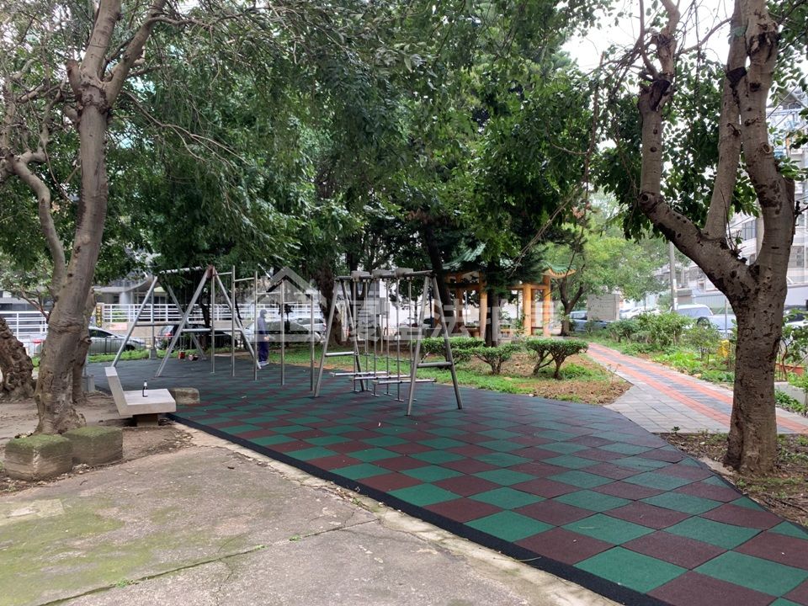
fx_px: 607
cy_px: 303
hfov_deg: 67.3
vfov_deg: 53.1
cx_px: 404
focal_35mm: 26
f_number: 1.8
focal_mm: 4.25
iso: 32
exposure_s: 1/122
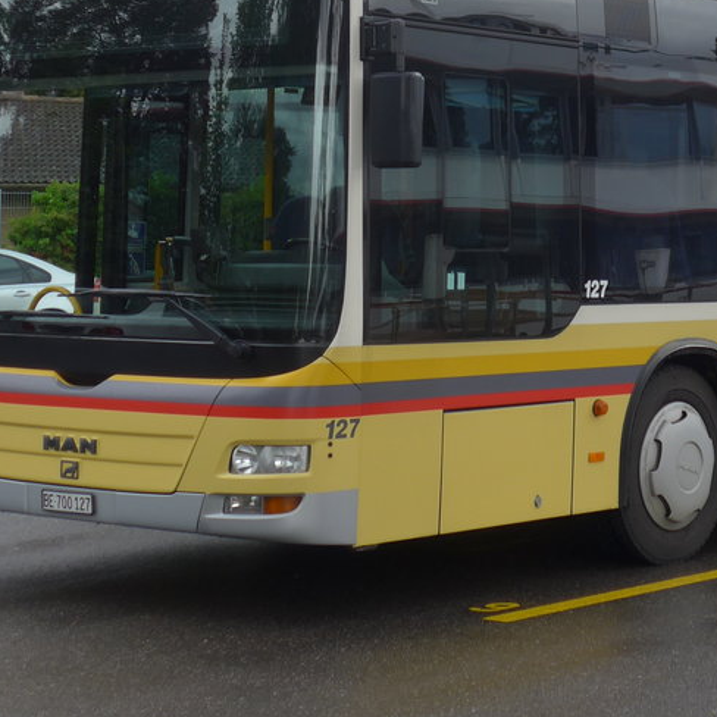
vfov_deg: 17.1
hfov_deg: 17.3
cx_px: 563
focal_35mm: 100
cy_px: 65
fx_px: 2343
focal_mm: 9.5
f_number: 3
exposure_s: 1/250
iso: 80
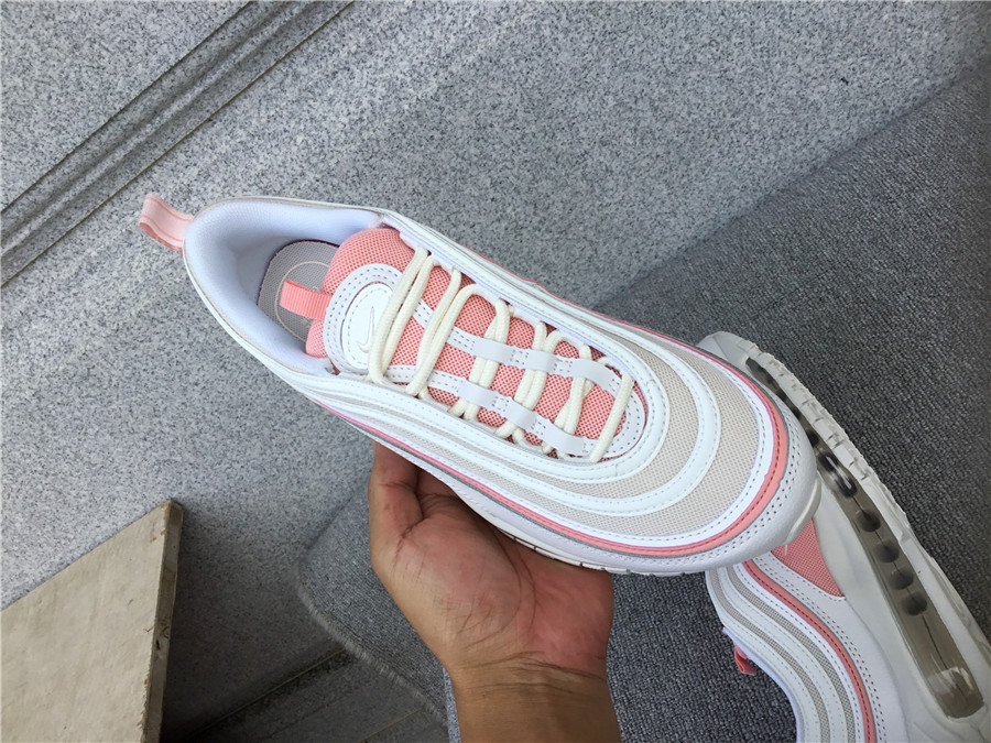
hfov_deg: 58.4
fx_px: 887
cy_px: 372
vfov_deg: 45.4
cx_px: 496
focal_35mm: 31
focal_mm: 3.3
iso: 25
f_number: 2.4
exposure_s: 1/251
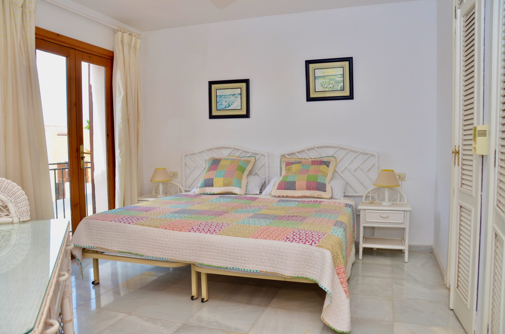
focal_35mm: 27
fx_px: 378
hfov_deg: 67.5
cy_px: 167
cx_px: 252
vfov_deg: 47.7
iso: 200
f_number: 5.6
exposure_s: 1/125
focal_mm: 18
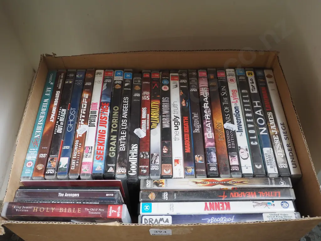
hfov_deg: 54.0
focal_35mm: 34
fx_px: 315
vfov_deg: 41.8
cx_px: 160
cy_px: 120
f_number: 5.6
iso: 800
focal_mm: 17
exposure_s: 1/40
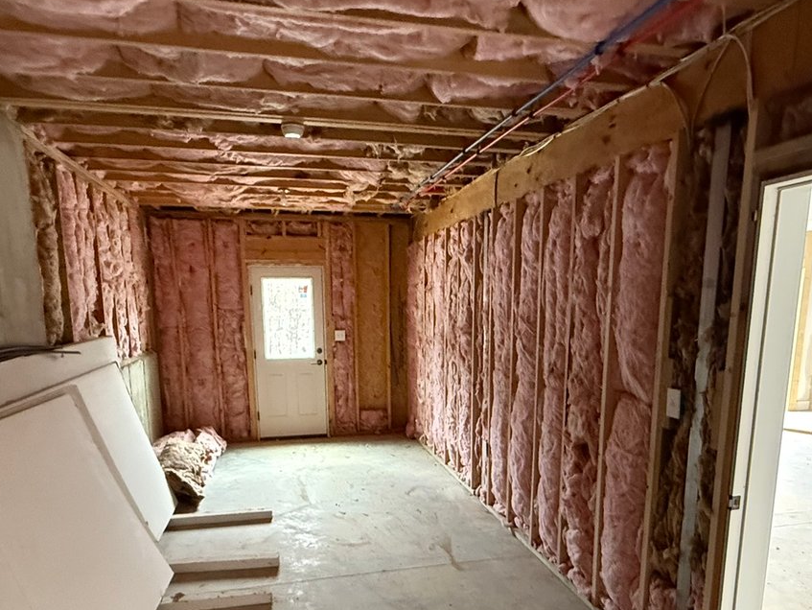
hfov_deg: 69.4
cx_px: 418
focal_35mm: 25
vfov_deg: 53.7
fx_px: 587
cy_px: 411
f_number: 2.2
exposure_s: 1/60
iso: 1000
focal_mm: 2.22
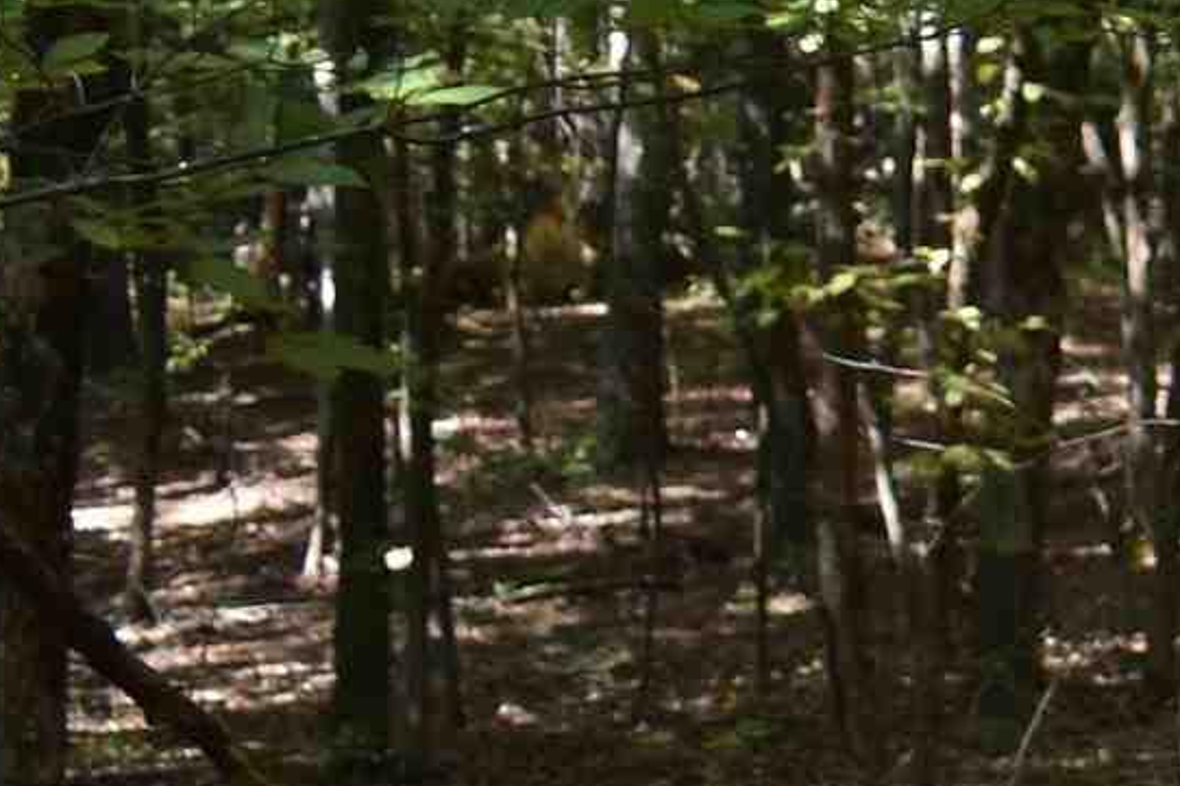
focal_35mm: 153
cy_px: 435
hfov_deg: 11.1
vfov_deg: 9.0
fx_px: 5013
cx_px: 2930
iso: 400
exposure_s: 1/250
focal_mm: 18
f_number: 4
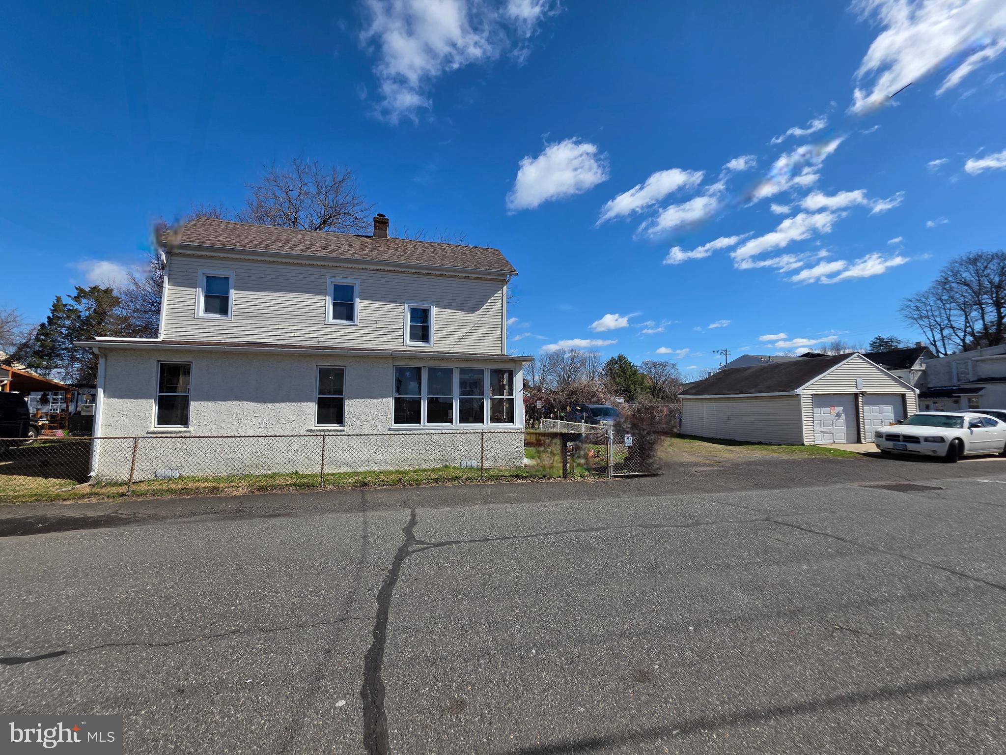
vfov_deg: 89.9
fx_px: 378
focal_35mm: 13
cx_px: 503
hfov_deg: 106.2
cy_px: 378
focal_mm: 2.2
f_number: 1.9
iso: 40
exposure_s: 1/3333
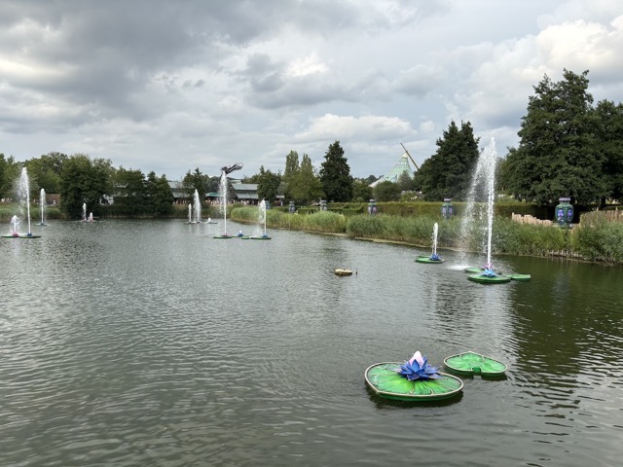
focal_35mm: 26
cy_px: 234
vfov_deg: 53.1
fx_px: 468
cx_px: 312
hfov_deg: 67.3
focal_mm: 5.96
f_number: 1.6
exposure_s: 1/1912
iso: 50
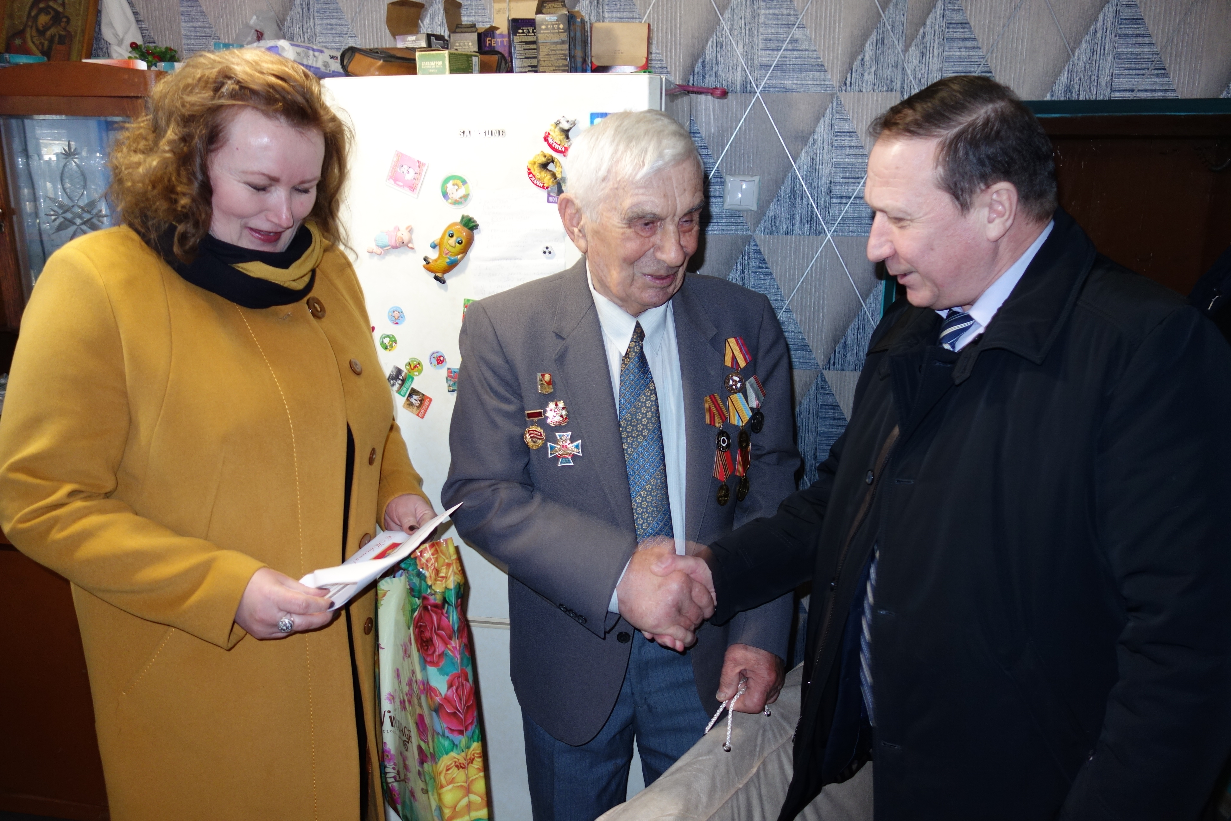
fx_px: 957
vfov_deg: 46.4
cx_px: 616
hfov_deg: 65.5
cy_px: 410
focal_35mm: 28
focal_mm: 10.4
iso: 200
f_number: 1.8
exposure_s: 1/30
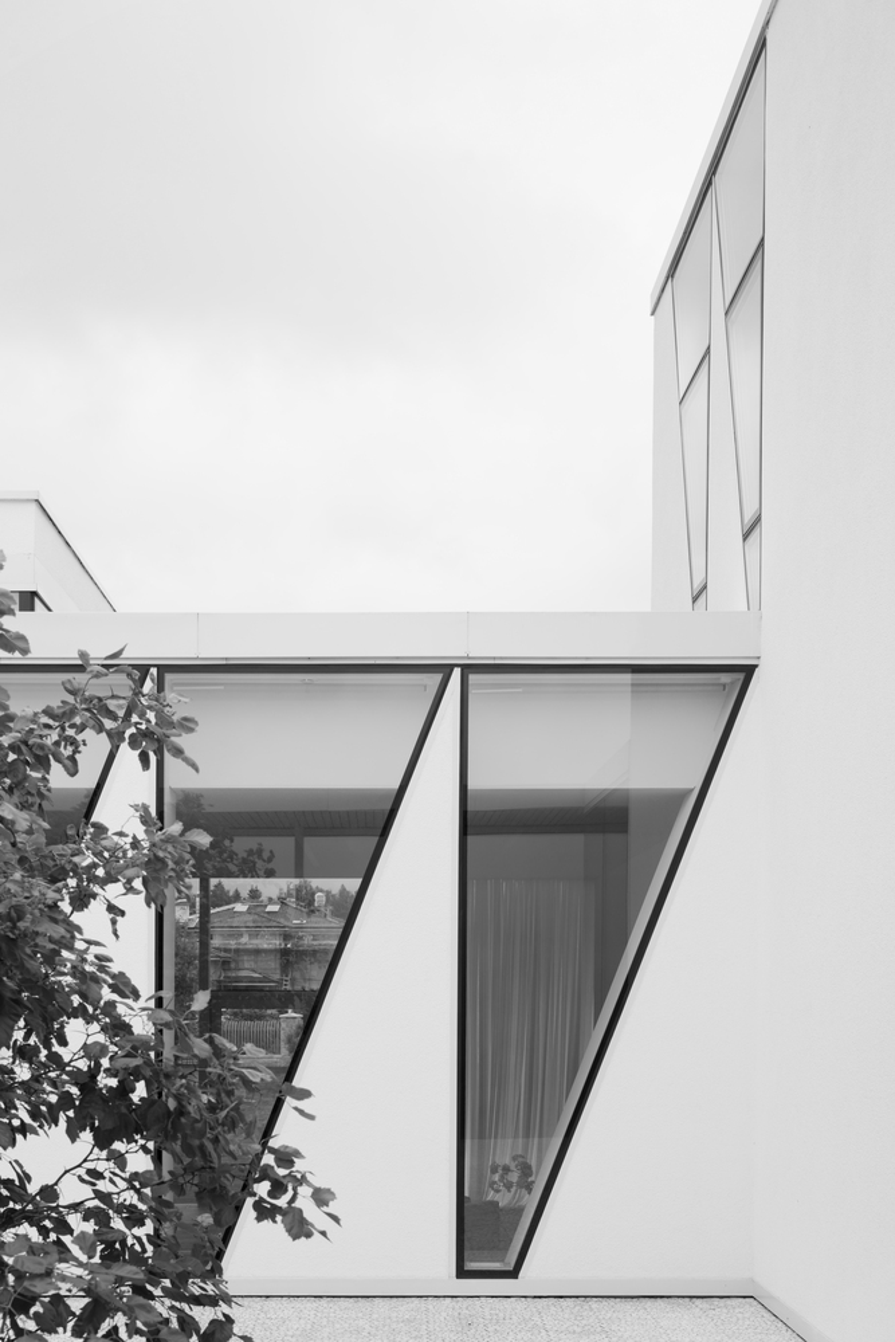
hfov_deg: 29.9
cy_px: 671
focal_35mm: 45
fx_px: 1677
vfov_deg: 43.6
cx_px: 448
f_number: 6.7
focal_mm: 45
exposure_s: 1/400
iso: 250
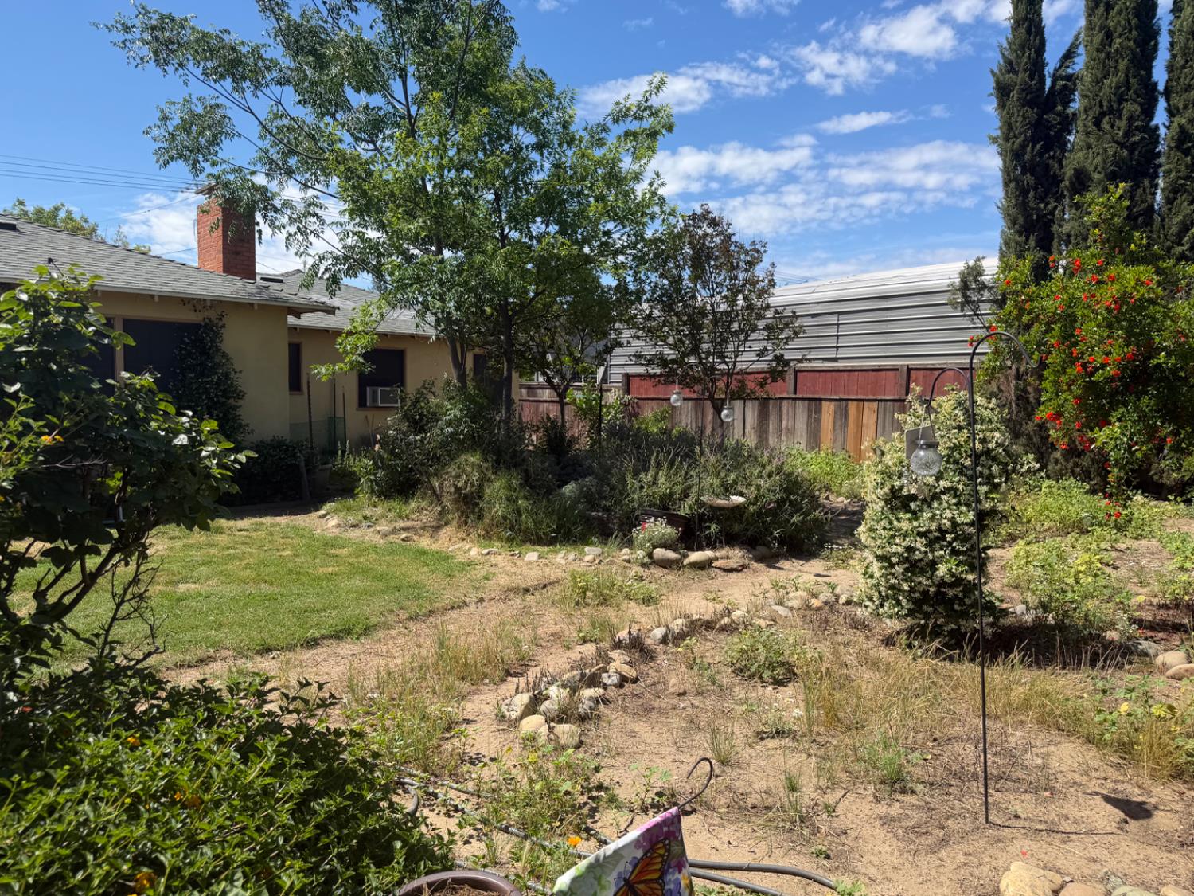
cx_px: 597
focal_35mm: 24
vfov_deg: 56.8
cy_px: 448
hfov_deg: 71.6
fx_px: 828
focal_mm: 6.76
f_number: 1.78
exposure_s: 1/3279
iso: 80
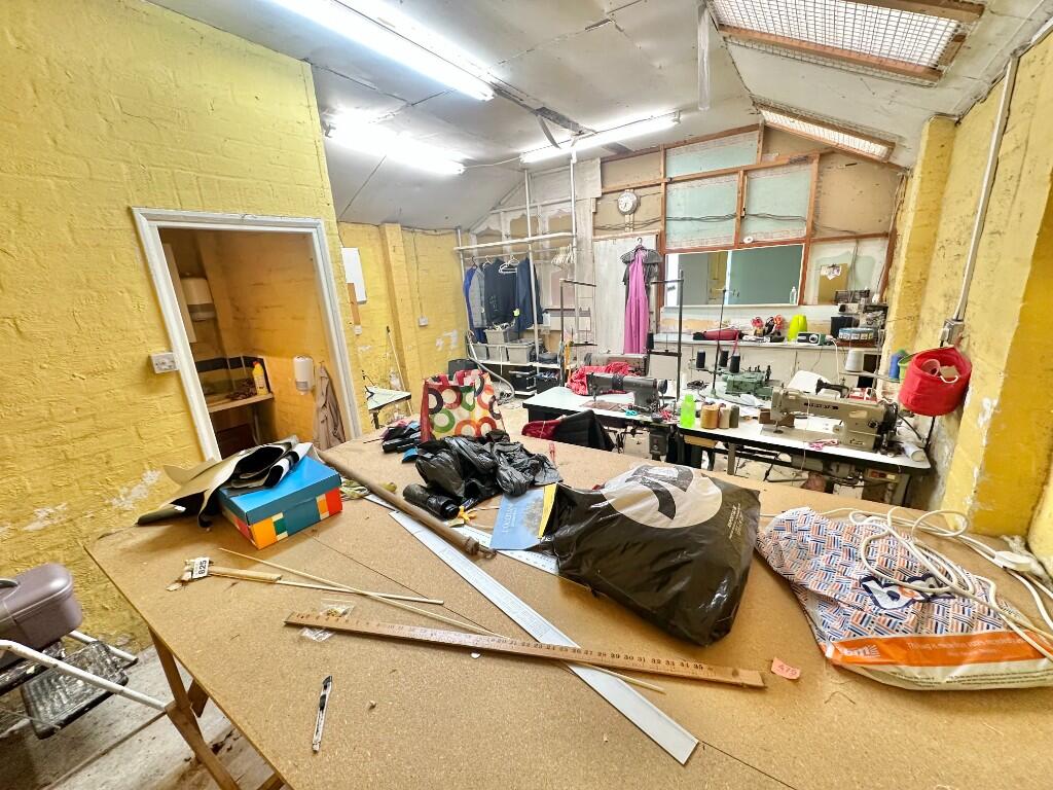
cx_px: 526
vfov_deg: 85.7
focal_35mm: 14
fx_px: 426
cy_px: 395
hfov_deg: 102.1
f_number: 2.2
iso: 200
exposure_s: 1/50
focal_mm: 2.22
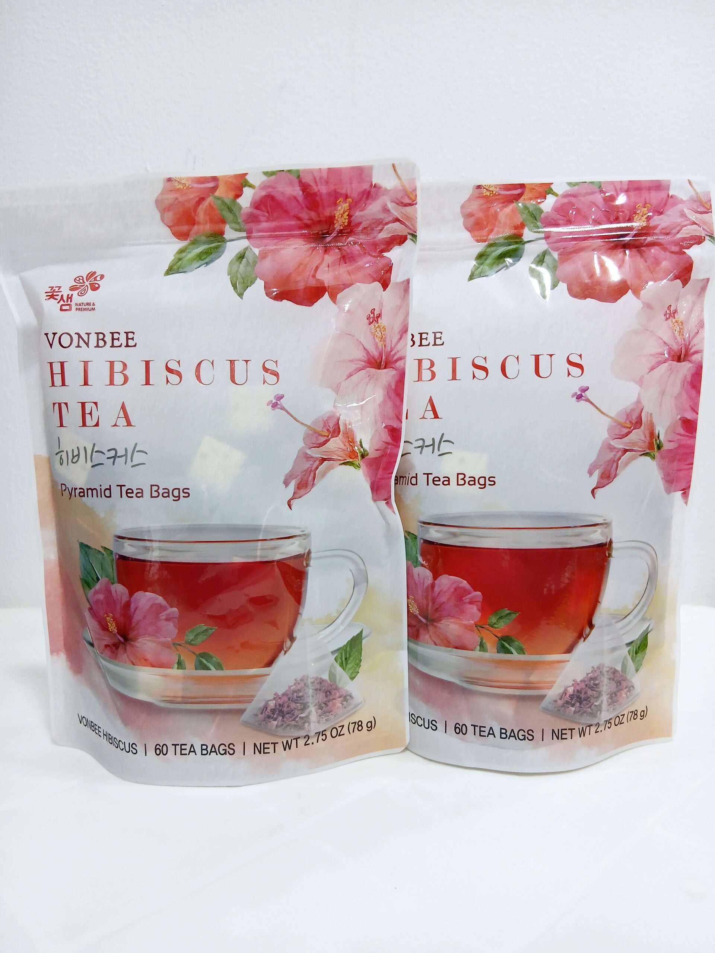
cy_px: 476
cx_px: 358
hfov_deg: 53.1
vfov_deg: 67.3
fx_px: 716
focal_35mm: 26
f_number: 1.8
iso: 160
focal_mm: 3.98
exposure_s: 1/50.3
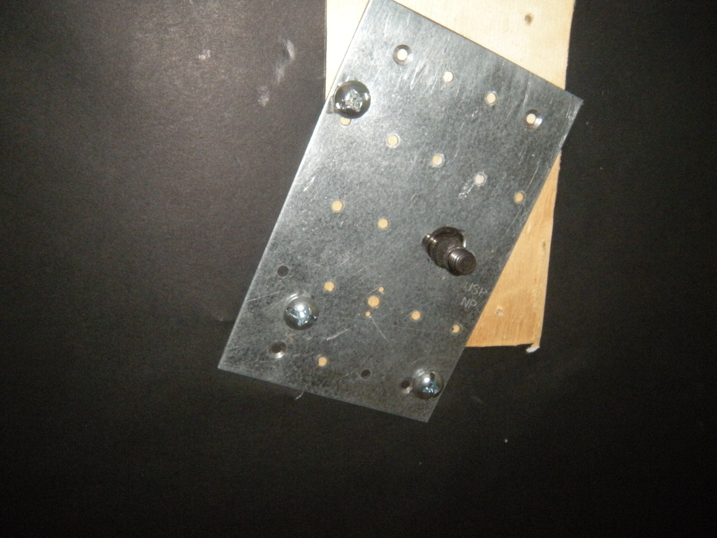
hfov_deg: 52.6
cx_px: 358
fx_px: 725
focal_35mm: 35
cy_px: 269
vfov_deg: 40.7
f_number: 6.4
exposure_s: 1/60
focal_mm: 5.9
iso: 400
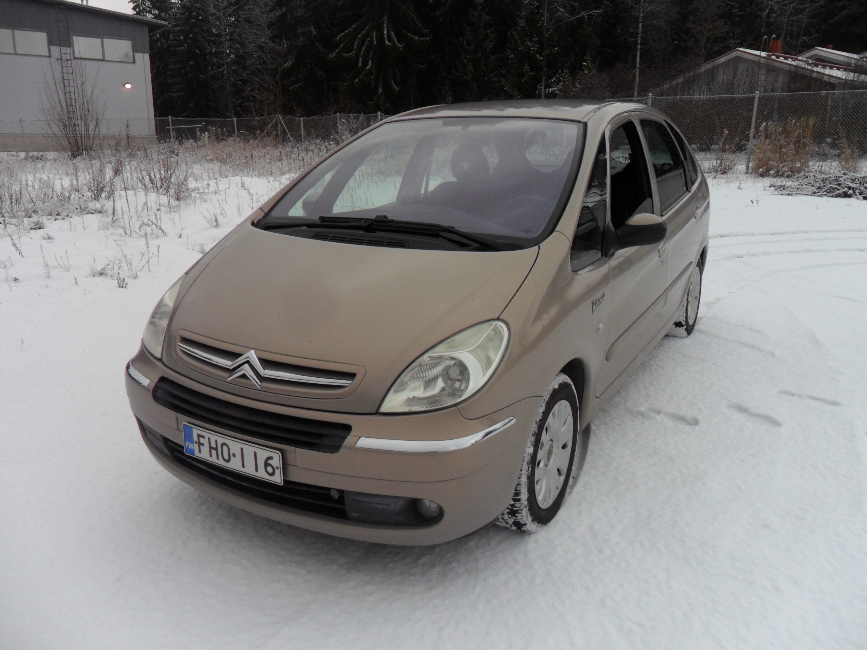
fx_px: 676
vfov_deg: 51.4
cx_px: 434
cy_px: 325
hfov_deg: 65.3
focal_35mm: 27
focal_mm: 4.9
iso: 80
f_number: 3.5
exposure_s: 1/125
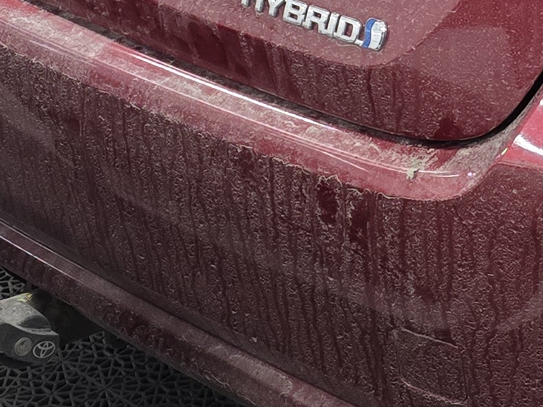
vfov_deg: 12.4
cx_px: 807
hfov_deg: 15.8
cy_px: -136
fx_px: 1804
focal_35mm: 115
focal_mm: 6.3
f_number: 1.7
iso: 500
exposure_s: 1/100
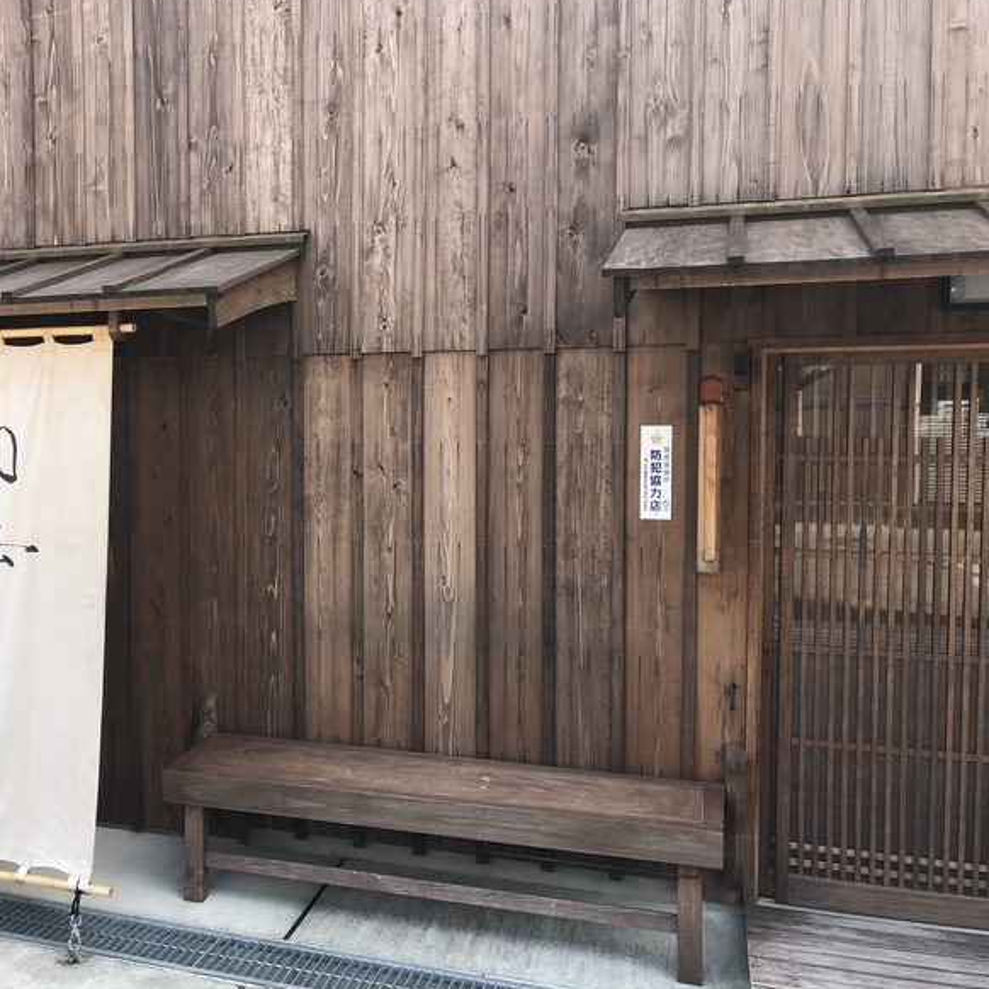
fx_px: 1099
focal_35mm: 34
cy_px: 486
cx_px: 313
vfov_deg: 48.4
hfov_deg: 47.5
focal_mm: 4
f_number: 1.8
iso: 20
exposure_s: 1/345
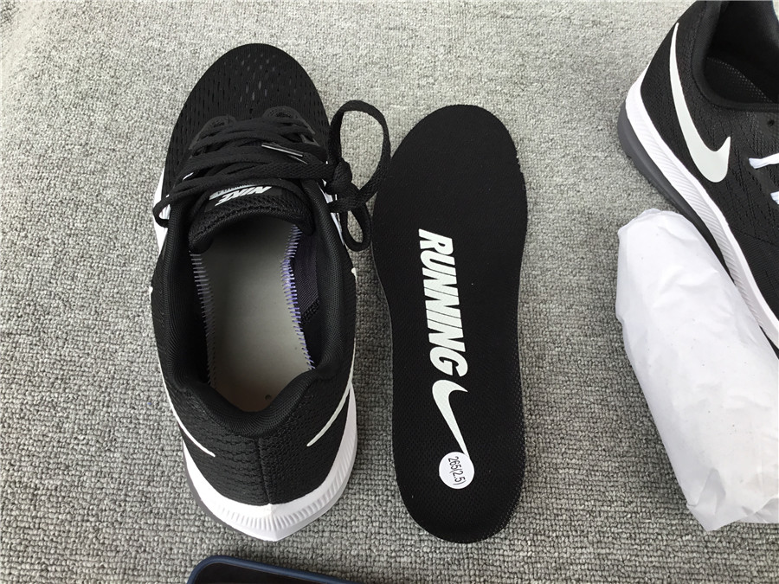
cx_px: 390
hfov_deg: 58.4
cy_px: 292
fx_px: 698
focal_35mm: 31
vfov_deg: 45.4
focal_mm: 3.3
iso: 32
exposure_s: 1/100
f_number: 2.4
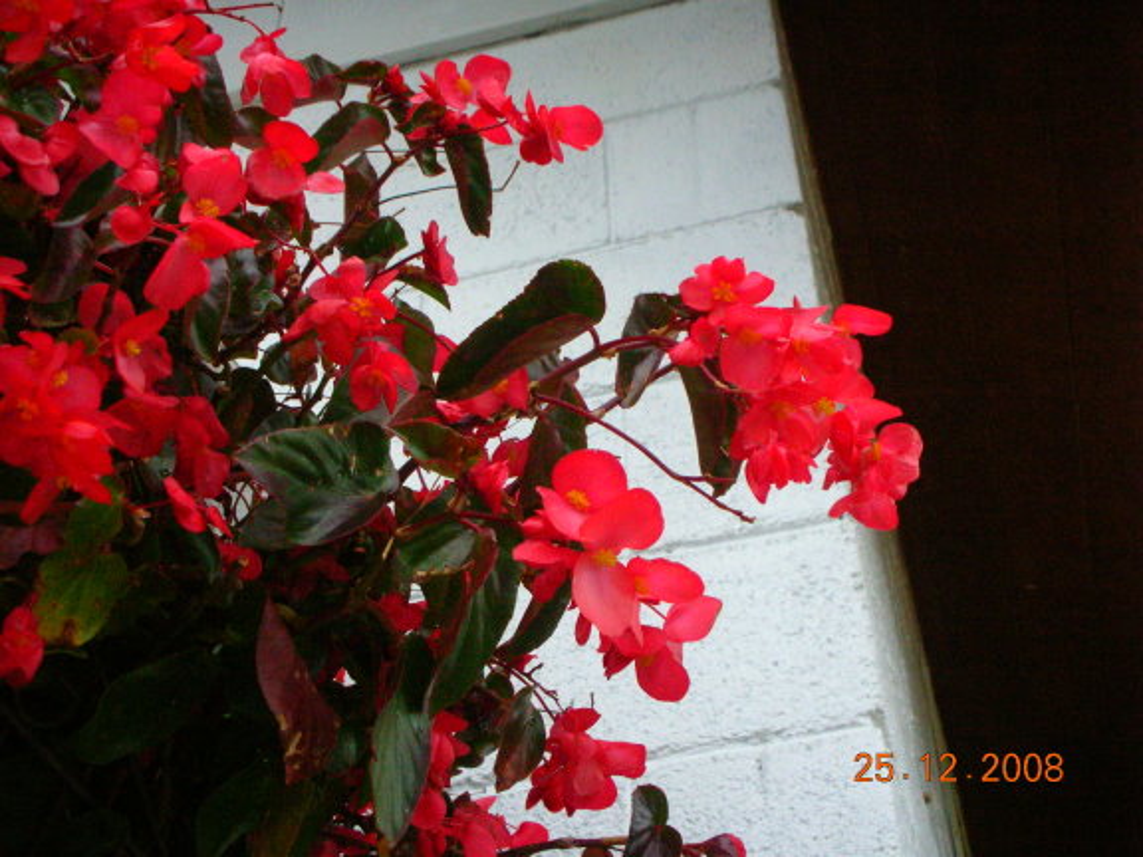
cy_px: 428
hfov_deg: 36.2
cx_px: 572
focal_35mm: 53
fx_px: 1750
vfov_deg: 27.5
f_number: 3.7
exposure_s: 1/350
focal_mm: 8.8
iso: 400
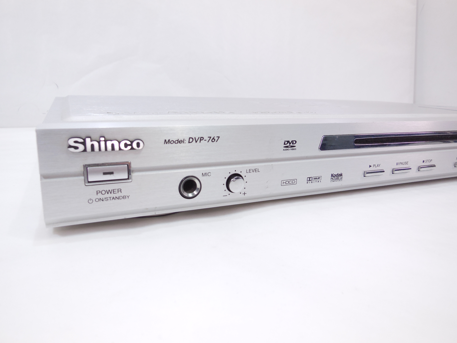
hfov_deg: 69.4
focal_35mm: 25
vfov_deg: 54.9
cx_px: 228
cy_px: 172
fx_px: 330
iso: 125
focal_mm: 4.5
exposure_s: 1/60
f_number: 3.1
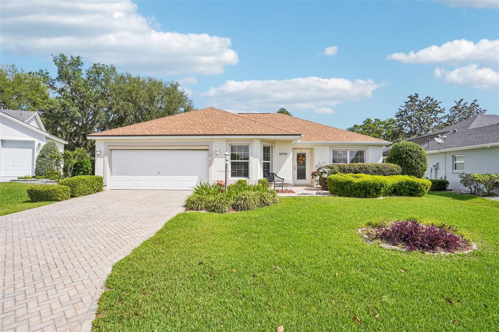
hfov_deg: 86.9
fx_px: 263
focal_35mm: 19
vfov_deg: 64.5
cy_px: 166
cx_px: 250
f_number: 20
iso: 100
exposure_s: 1/60
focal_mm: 19
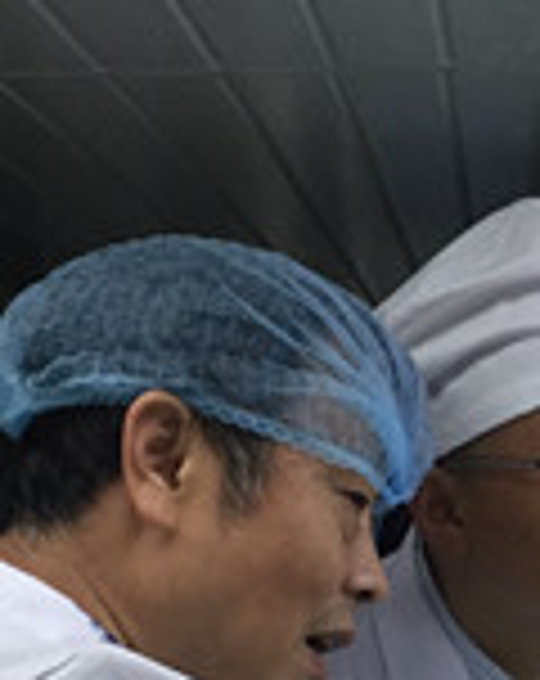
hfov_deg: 16.1
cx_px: 477
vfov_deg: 20.0
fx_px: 1886
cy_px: 628
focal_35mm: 94
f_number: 2.2
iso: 64
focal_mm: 4.15
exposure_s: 1/33
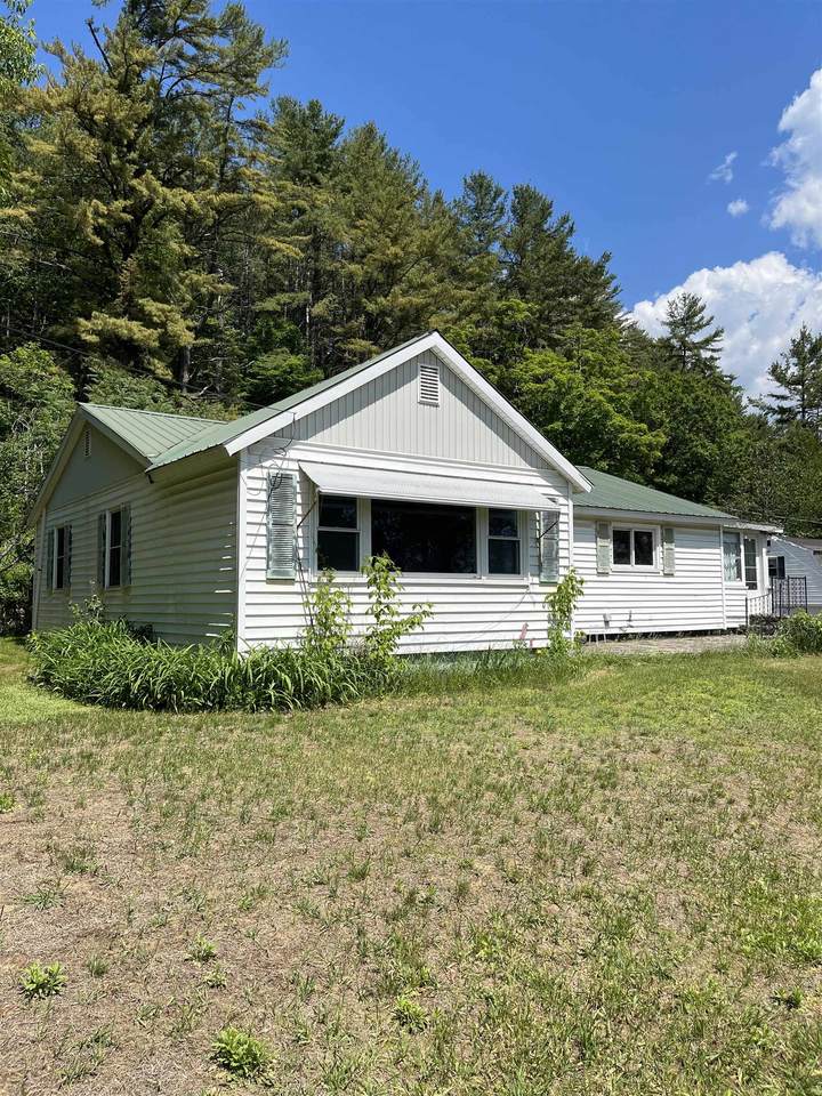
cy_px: 548
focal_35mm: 26
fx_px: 823
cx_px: 411
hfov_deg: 53.1
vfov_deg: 67.3
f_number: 1.6
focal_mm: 5.1
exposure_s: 1/4149
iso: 50
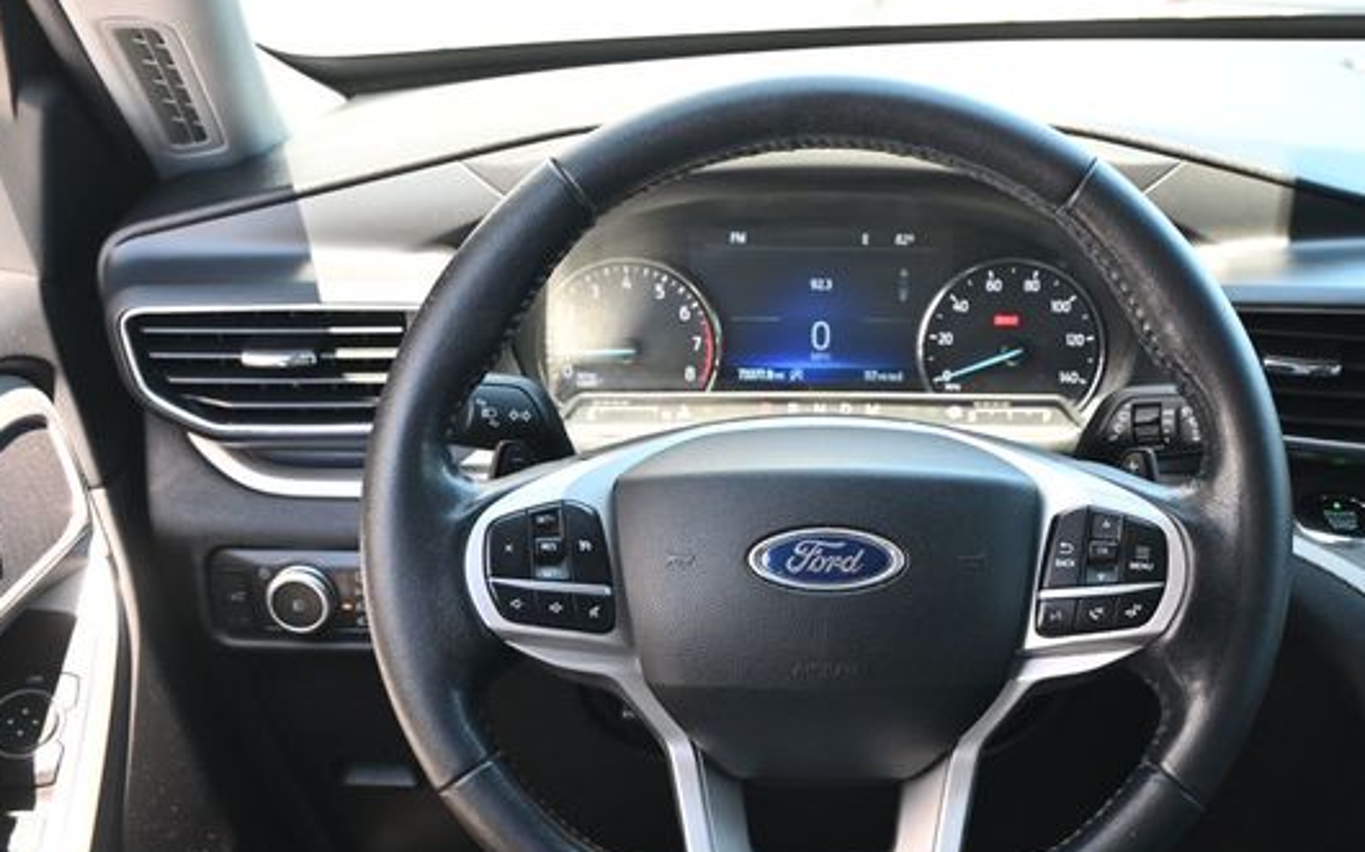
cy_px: 528
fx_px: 1785
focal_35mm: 48
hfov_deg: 41.7
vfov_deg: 26.8
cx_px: 809
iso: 800
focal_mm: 26
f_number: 4.5
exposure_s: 1/125
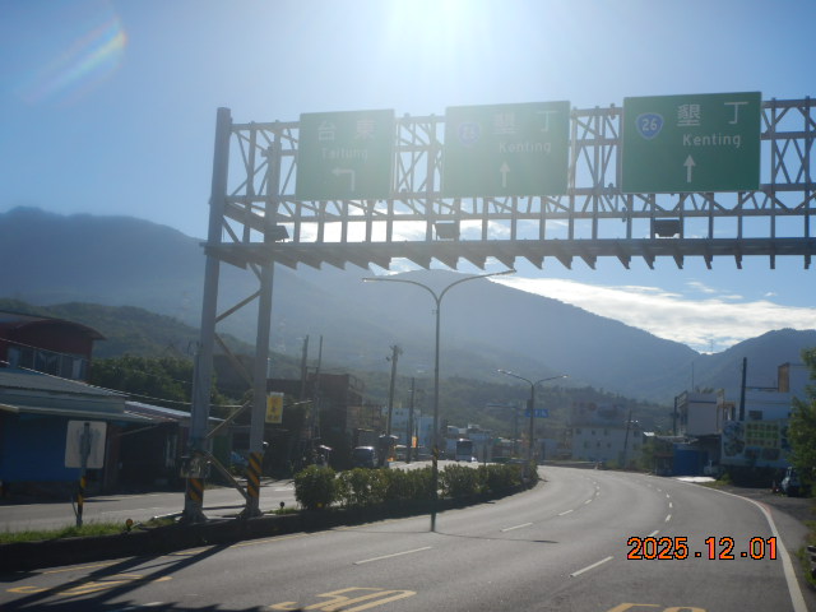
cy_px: 306
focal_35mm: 48
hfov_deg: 39.7
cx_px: 408
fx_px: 1131
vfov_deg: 30.3
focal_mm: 8.5
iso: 125
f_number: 8.6
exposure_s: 1/640
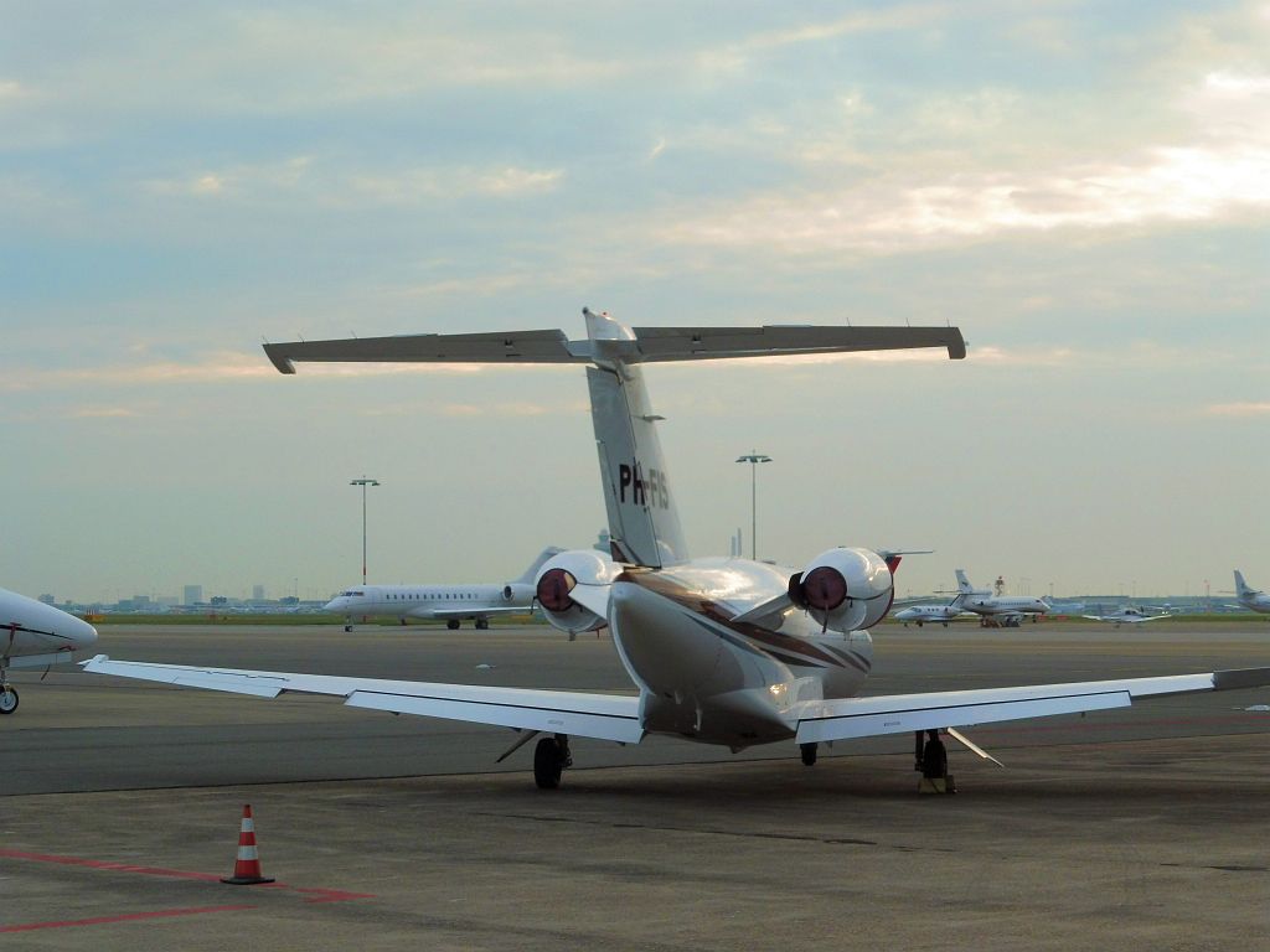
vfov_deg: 18.7
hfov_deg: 24.7
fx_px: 2898
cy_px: 476
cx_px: 635
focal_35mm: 79
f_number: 5.1
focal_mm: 14.2
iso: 100
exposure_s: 1/80
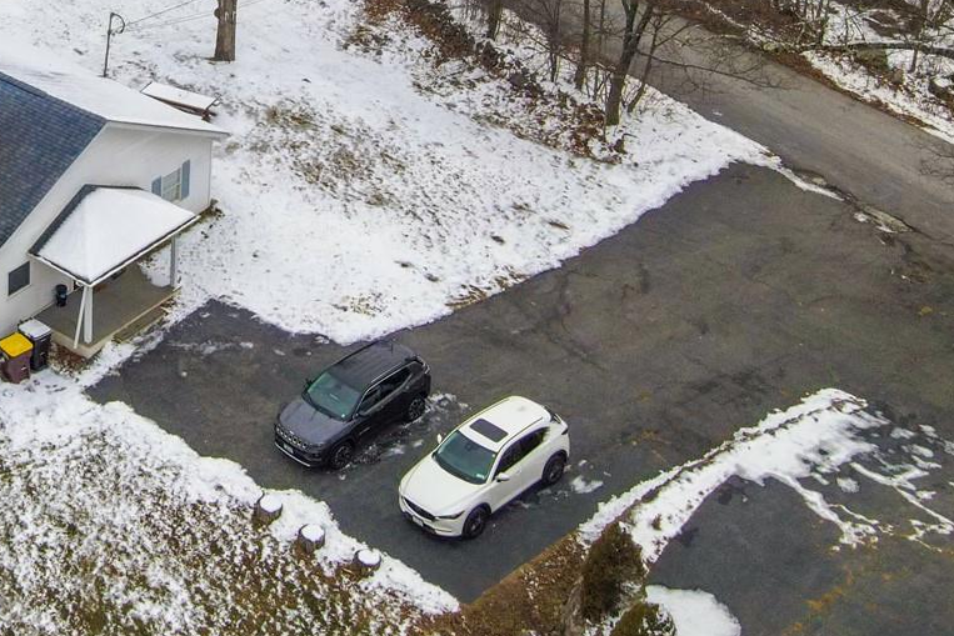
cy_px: -96
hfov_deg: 28.0
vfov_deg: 19.3
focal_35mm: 67
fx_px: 1776
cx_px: -39
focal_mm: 4.5
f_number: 2.8
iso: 200
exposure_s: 1/6
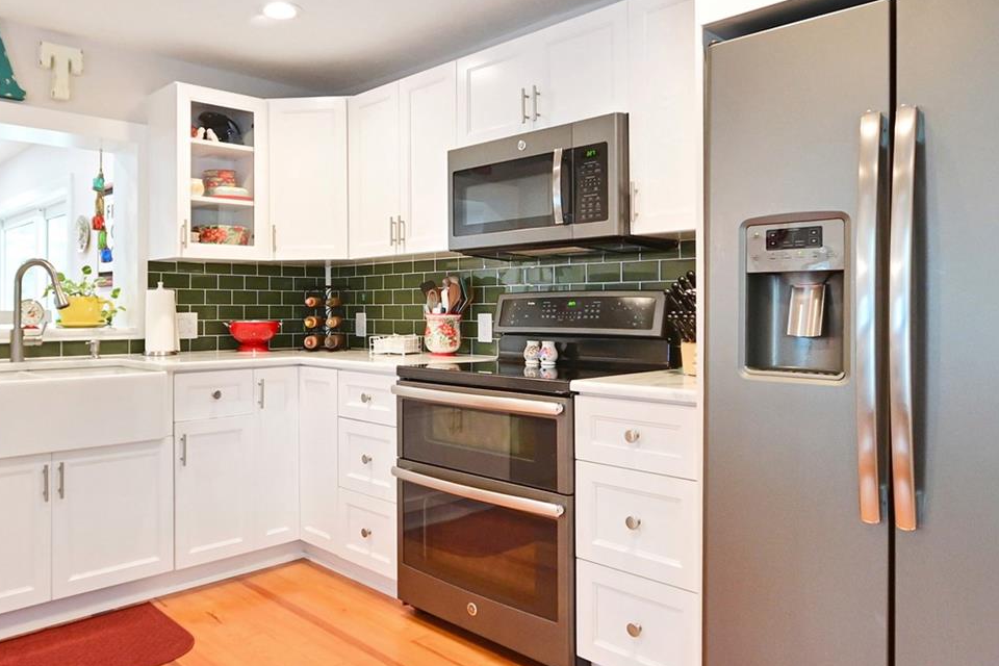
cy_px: 316
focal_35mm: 25
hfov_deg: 70.5
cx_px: 384
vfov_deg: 51.3
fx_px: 694
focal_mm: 10
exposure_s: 1/50
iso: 800
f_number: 4
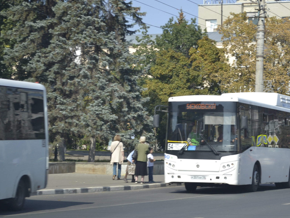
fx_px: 969
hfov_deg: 17.0
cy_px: 125
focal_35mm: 116
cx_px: 175
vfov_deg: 12.8
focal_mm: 55
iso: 100
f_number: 5.6
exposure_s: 1/250
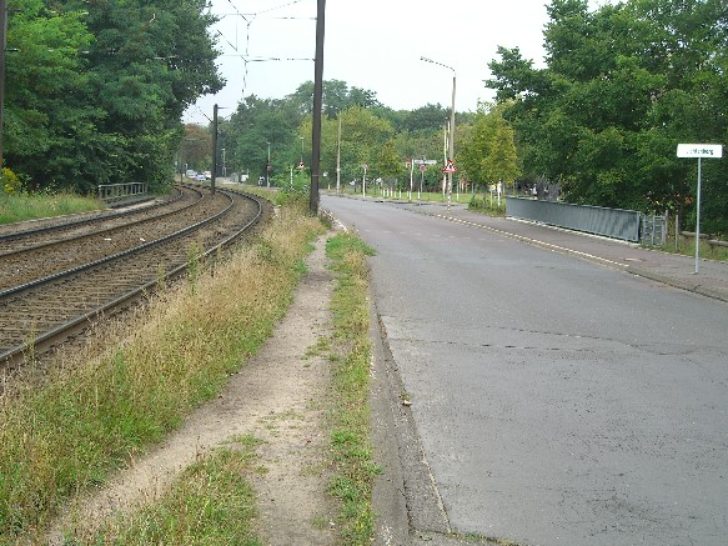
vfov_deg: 25.7
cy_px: 273
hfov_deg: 33.8
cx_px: 364
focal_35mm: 57
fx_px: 1199
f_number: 3.6
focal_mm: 11.8
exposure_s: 1/160
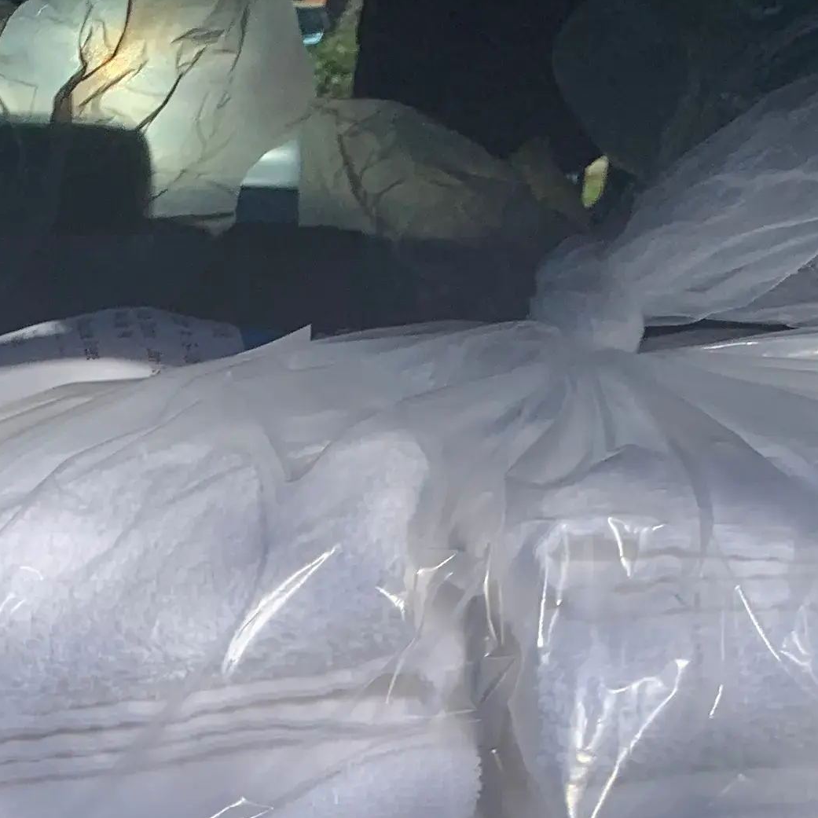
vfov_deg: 17.5
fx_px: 2379
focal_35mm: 89
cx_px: -59
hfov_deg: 18.8
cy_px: 1242
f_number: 1.8
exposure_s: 1/5128
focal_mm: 4.25
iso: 25
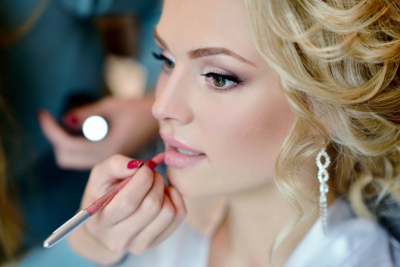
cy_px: 134
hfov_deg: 23.9
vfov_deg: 16.1
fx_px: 945
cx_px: 200
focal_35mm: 85
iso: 250
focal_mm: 85
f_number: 2.2
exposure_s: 1/160
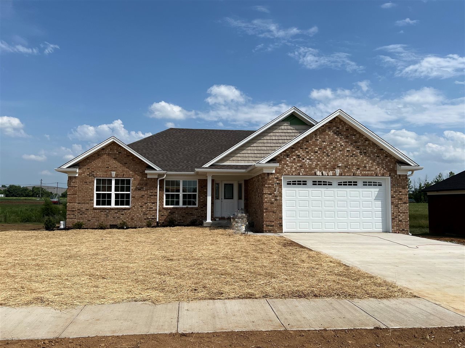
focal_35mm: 26
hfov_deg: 67.3
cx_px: 232
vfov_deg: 53.0
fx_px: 349
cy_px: 174
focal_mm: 5.7
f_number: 1.5
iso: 50
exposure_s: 1/7463
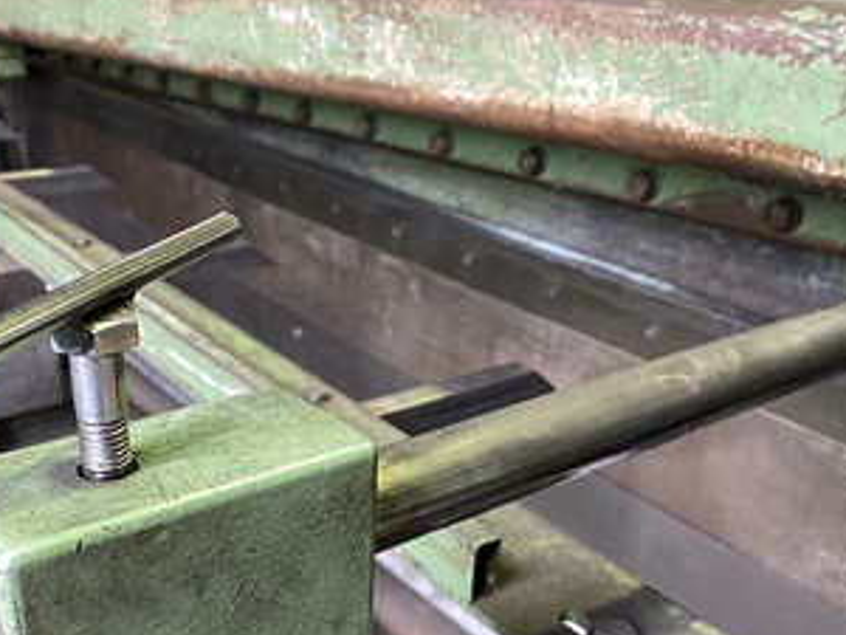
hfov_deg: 47.5
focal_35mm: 39
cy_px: 468
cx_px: 327
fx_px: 953
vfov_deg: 36.1
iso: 320
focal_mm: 4.25
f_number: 1.8
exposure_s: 1/50
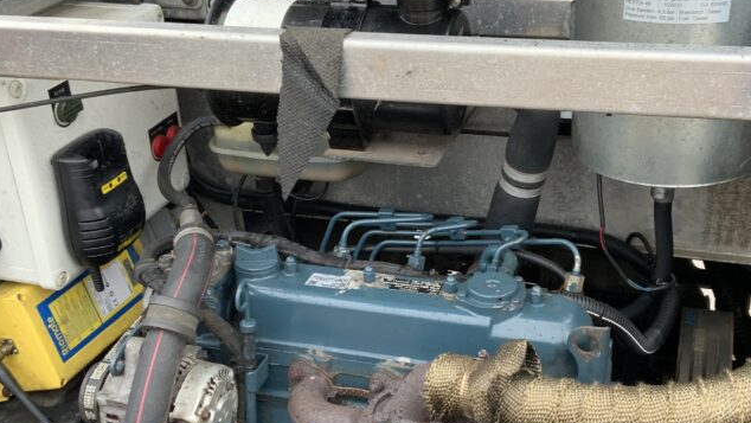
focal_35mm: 51
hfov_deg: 40.5
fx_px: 1016
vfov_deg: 23.5
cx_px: 429
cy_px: 250
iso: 64
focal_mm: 3
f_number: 1.8
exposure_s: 1/85
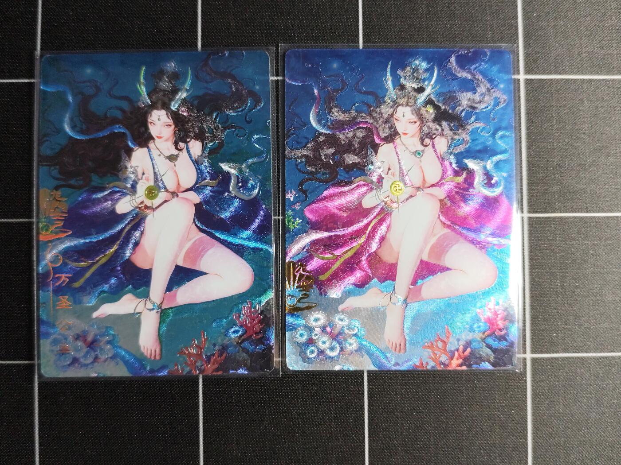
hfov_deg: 56.8
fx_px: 574
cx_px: 310
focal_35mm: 32
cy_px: 232
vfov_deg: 44.2
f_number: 1.65
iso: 320
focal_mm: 6.14
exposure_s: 1/50
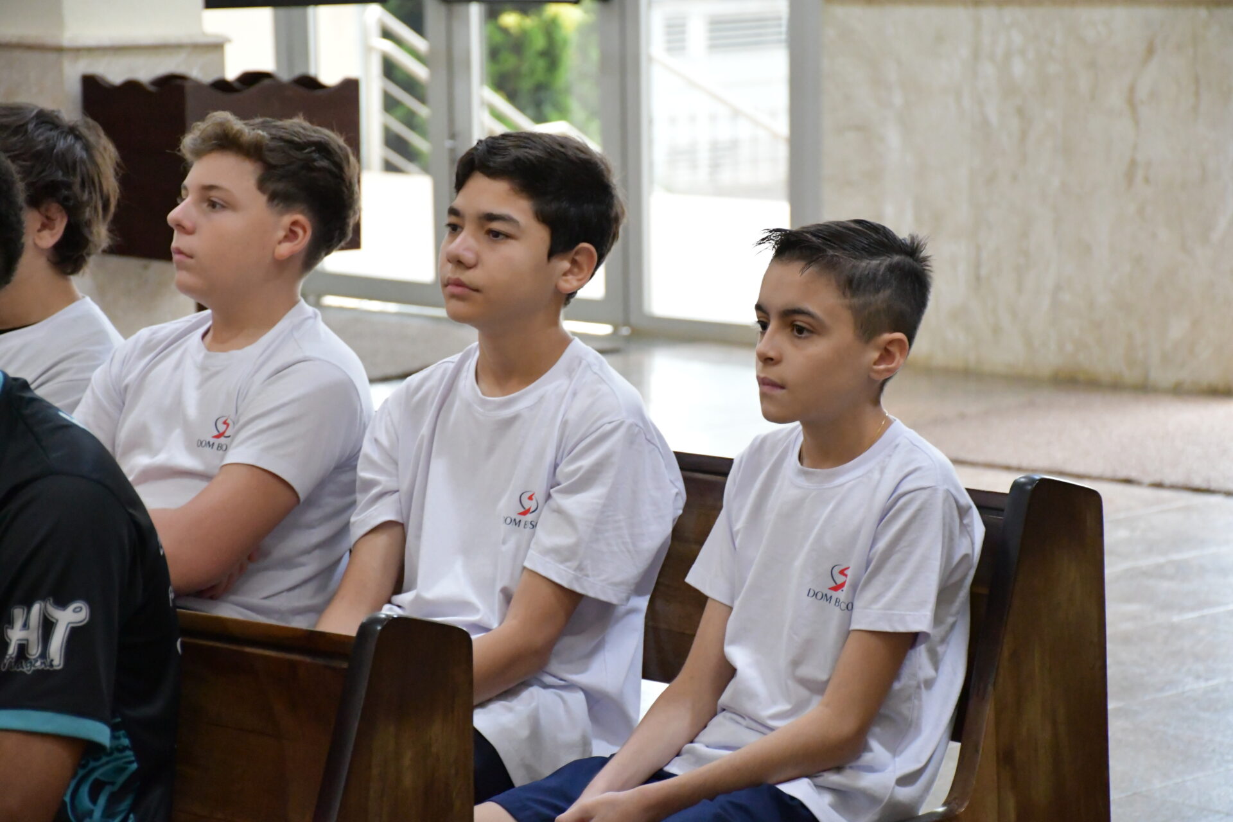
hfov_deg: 17.1
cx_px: 616
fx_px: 4110
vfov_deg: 11.4
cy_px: 411
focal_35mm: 120
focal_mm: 80
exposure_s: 1/125
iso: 7200
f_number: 5.3
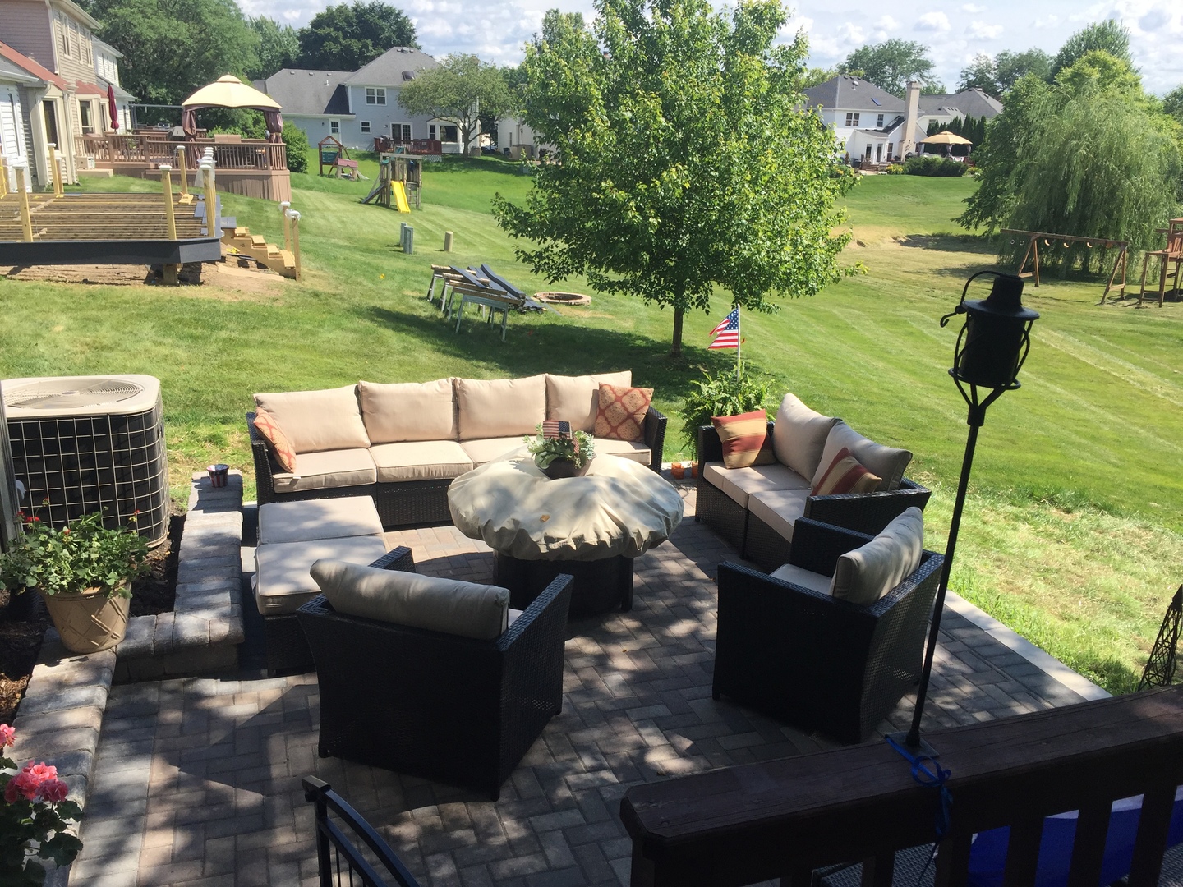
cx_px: 592
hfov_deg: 61.7
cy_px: 444
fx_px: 991
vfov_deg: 48.2
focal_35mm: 29
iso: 32
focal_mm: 4.15
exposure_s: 1/1319
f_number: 2.2
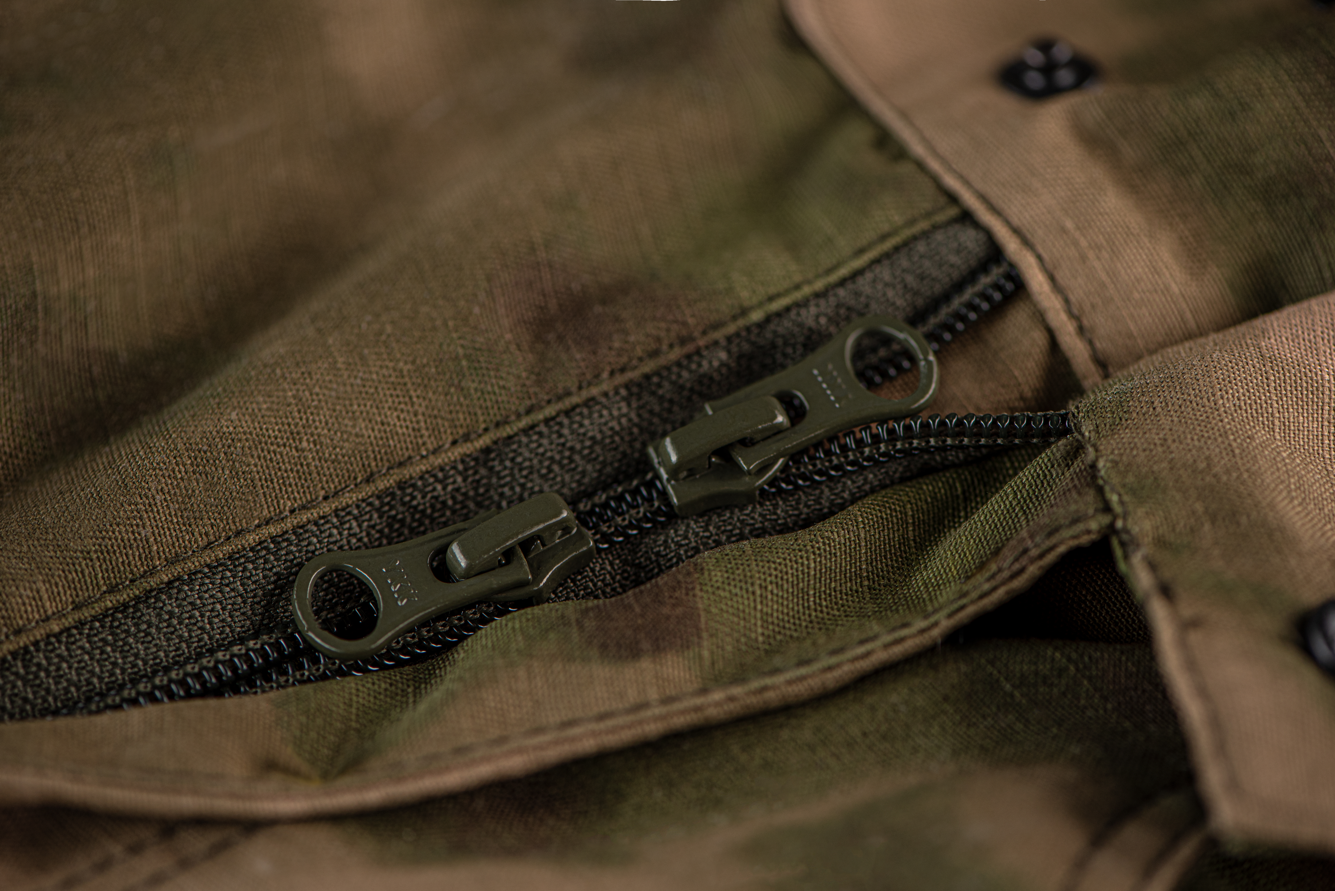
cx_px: 668
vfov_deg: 13.1
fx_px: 3895
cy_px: 446
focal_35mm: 105
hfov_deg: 19.4
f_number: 5.6
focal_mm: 105
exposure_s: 1/160
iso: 100
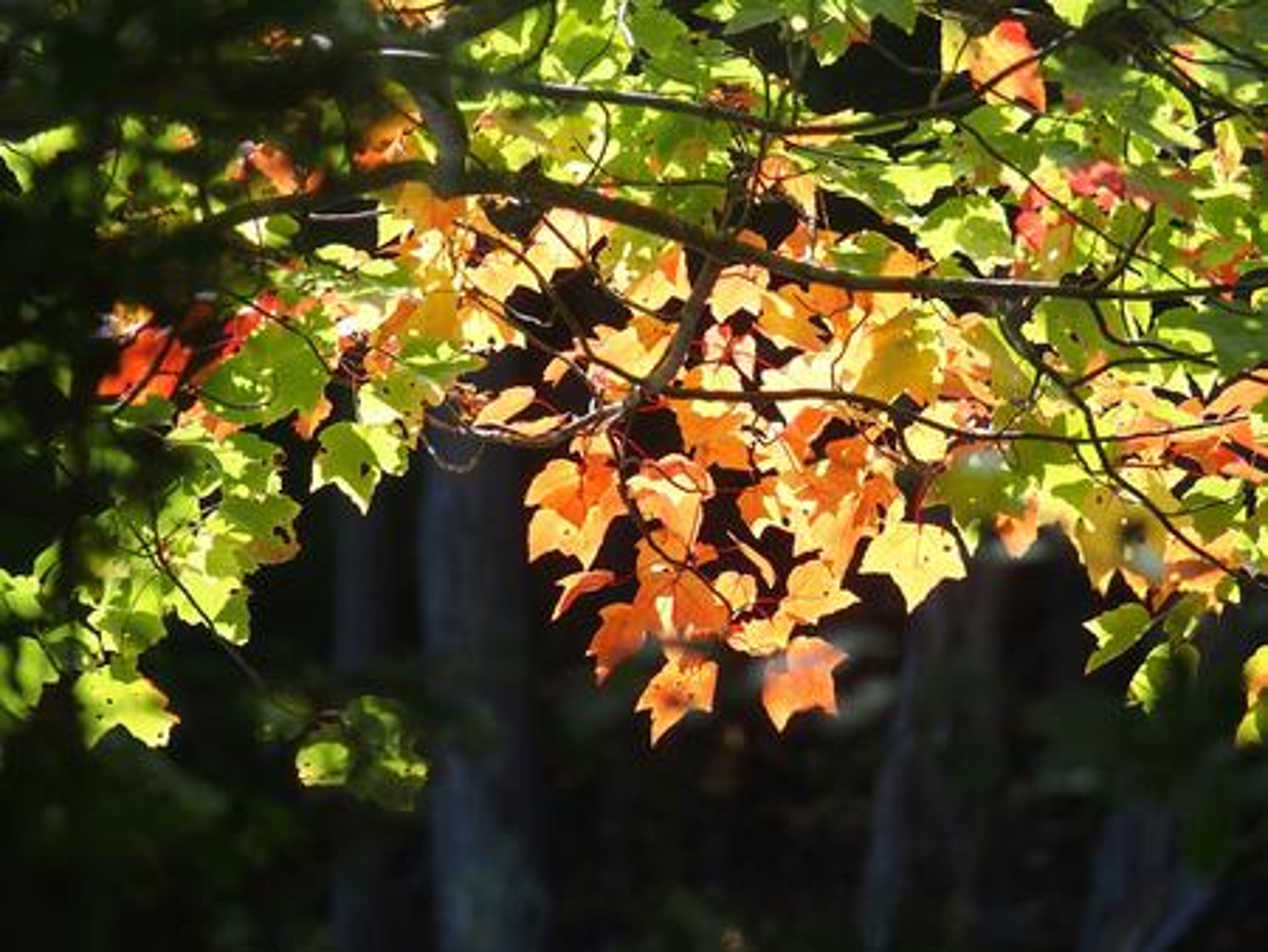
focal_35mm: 300
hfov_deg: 6.6
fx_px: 10995
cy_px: 476
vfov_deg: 5.0
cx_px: 634
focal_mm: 64.3
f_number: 3.2
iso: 100
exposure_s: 1/500
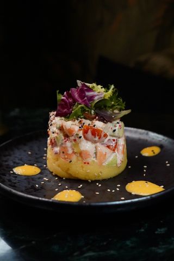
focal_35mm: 28
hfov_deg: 46.4
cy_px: 130
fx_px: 203
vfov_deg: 65.5
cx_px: 87
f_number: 5
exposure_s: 1/500
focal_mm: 28
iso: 16000
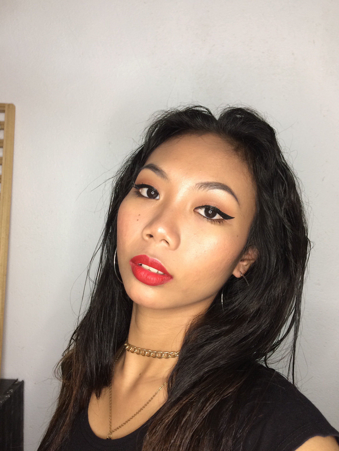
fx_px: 379
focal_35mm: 29
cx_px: 170
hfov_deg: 48.2
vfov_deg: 61.7
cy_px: 226
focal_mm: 4.15
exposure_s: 1/30
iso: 80
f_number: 2.2
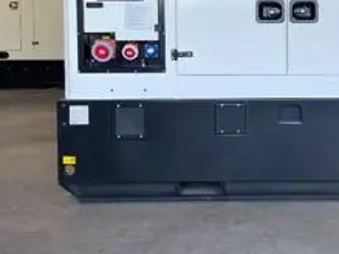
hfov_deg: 32.6
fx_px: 558
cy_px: 57
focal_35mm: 57
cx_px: 286
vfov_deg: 25.3
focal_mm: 4.2
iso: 64
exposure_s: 1/100
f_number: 1.6
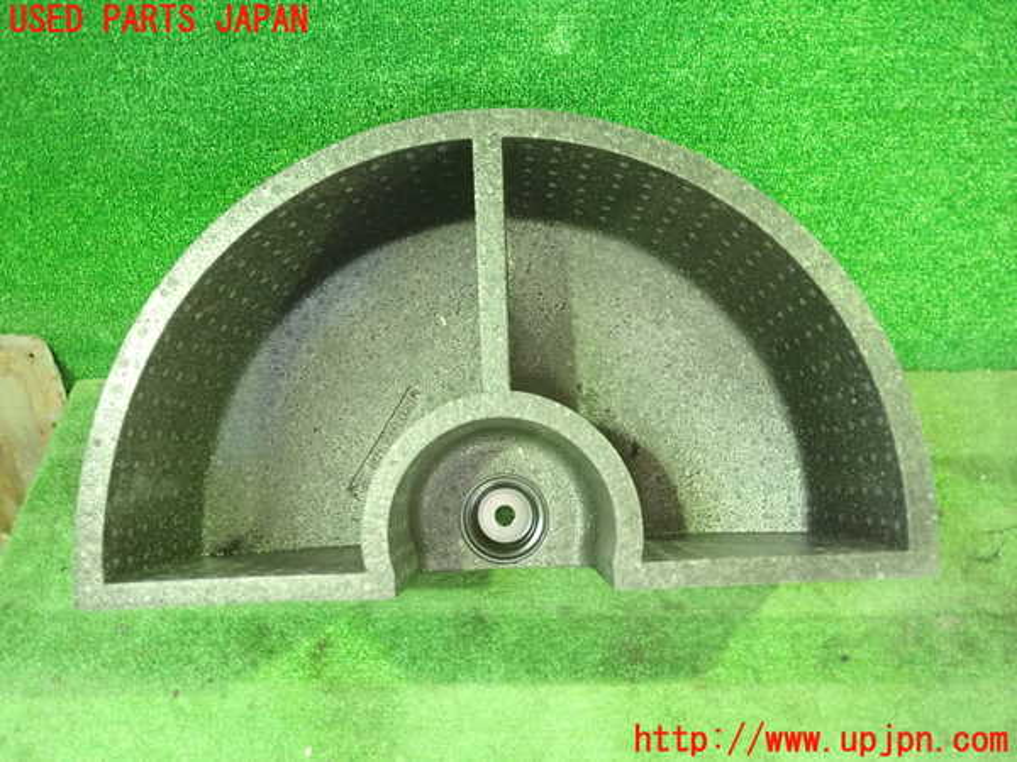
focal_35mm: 30
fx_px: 881
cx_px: 508
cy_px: 381
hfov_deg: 60.0
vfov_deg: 46.8
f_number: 2.3
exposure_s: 1/30
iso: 1600
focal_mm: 5.5
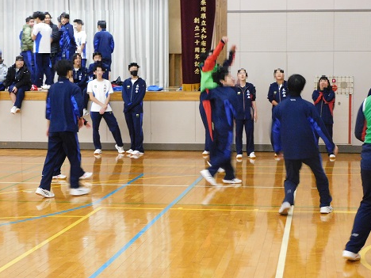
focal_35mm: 82
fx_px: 879
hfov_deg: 23.8
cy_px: 139
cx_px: 185
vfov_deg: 18.0
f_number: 4.5
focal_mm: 14.3
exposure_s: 1/30
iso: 1000
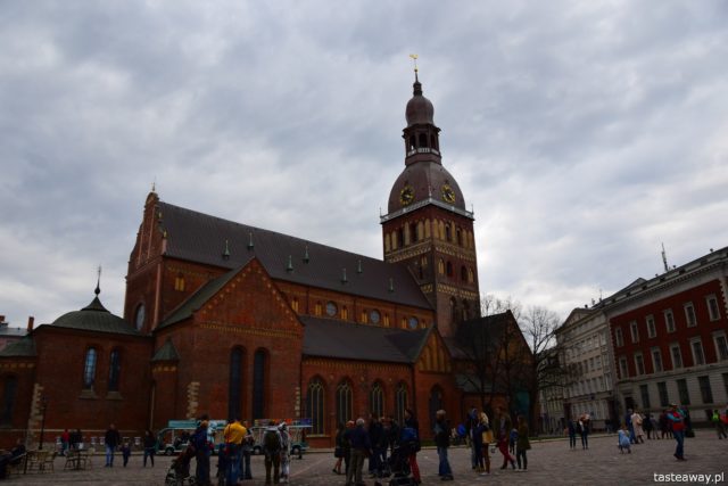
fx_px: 546
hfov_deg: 67.4
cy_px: 243
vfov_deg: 48.0
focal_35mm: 27
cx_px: 364
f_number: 6.3
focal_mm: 18
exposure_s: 1/250
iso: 100
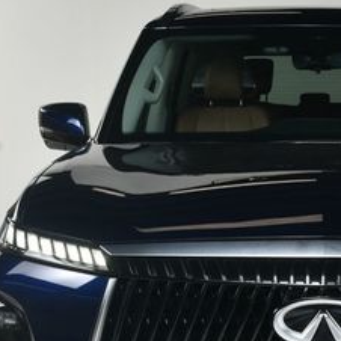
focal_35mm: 94
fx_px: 1048
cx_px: 332
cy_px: 293
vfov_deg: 18.2
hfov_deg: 18.1
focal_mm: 26
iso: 100
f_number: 11
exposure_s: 1/160
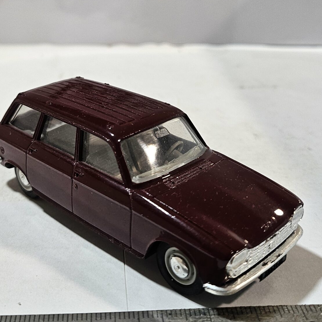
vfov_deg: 34.3
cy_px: 103
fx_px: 516
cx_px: 121
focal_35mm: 49
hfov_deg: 34.5
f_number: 1.8
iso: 100
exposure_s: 1/100
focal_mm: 5
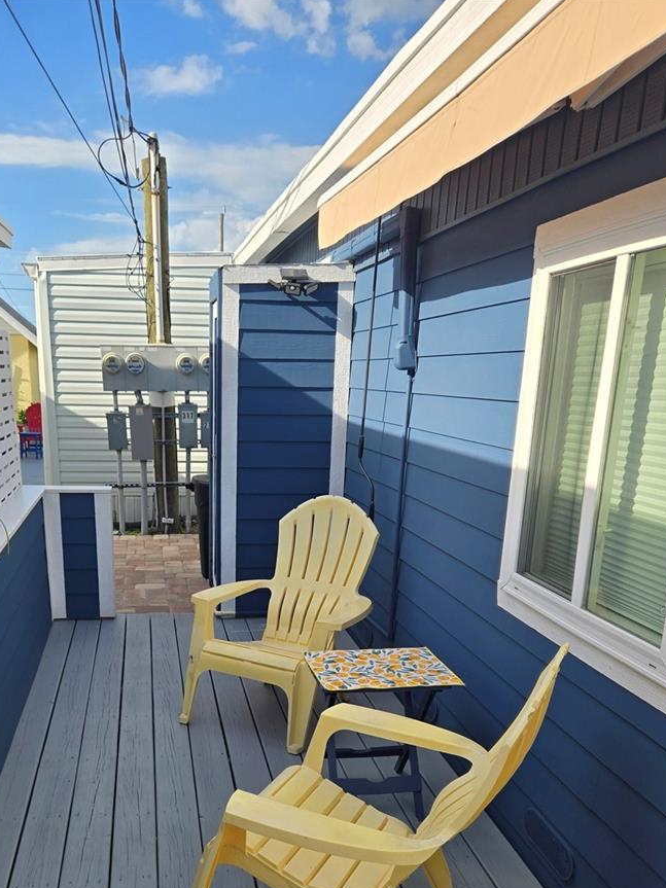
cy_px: 613
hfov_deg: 43.9
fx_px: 821
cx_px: 270
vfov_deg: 55.3
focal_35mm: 32
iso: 25
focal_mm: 5.4
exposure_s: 1/1839
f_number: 1.8
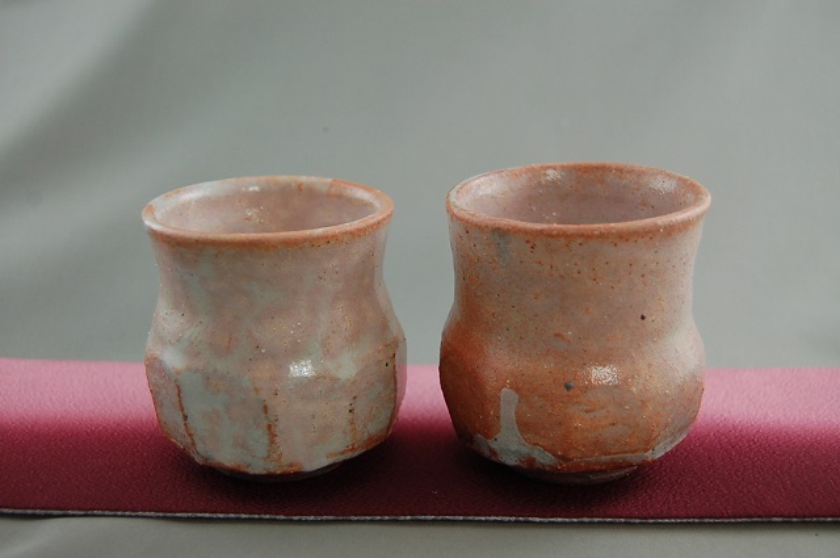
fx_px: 1119
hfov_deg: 41.2
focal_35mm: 48
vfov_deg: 28.0
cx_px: 420
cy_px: 279
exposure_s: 1/30
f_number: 4.5
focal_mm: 32
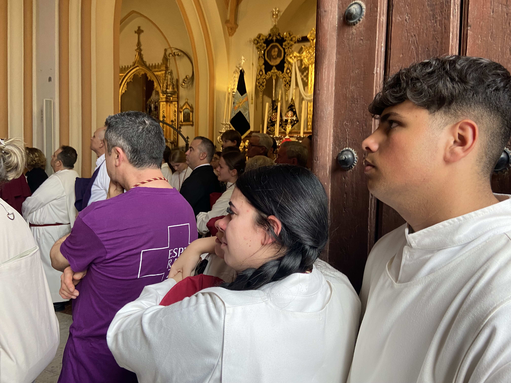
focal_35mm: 26
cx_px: 256
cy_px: 192
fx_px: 384
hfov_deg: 67.3
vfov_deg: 53.1
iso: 160
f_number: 1.8
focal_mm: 4.25
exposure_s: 1/60
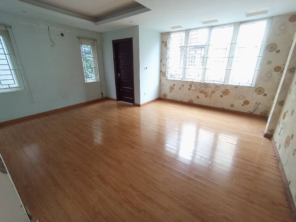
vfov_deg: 78.1
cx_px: 148
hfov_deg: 94.5
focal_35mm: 16
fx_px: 137
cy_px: 111
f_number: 2.2
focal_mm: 1.65
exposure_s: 1/50
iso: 196
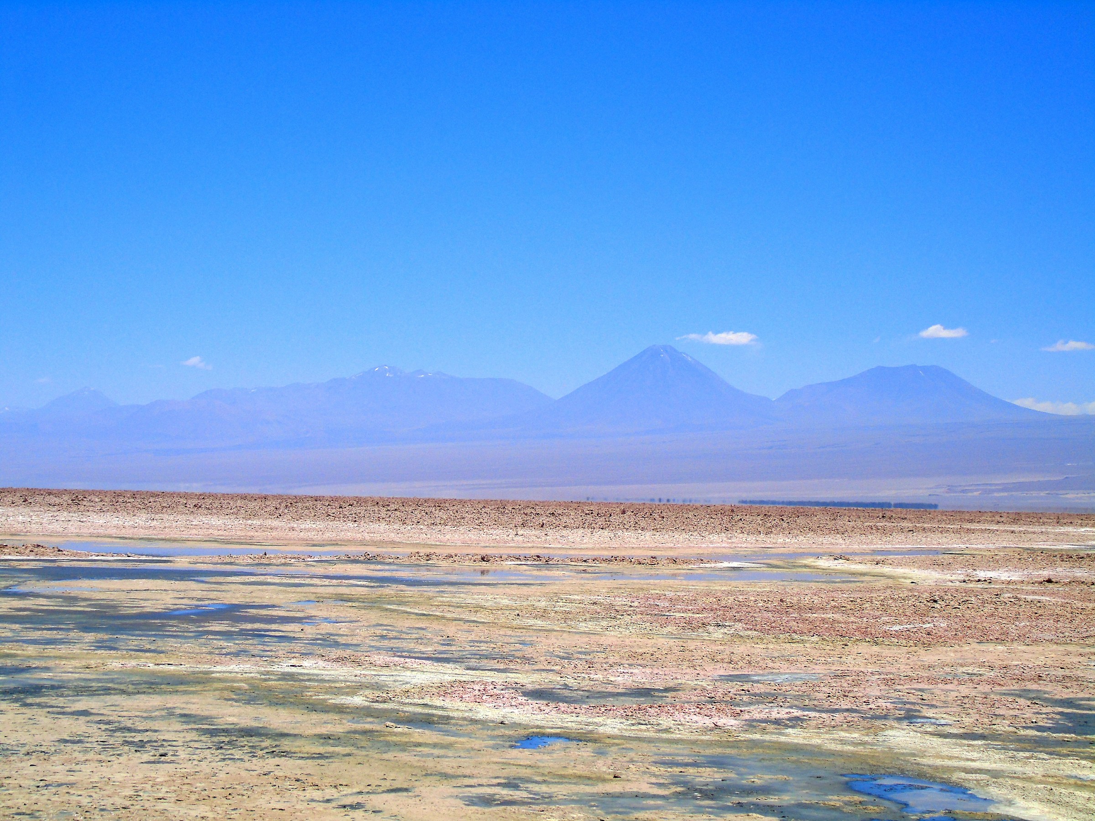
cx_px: 548
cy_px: 410
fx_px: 2594
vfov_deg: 18.0
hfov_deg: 23.8
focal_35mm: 82
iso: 80
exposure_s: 1/1250
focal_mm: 15
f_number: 4.6
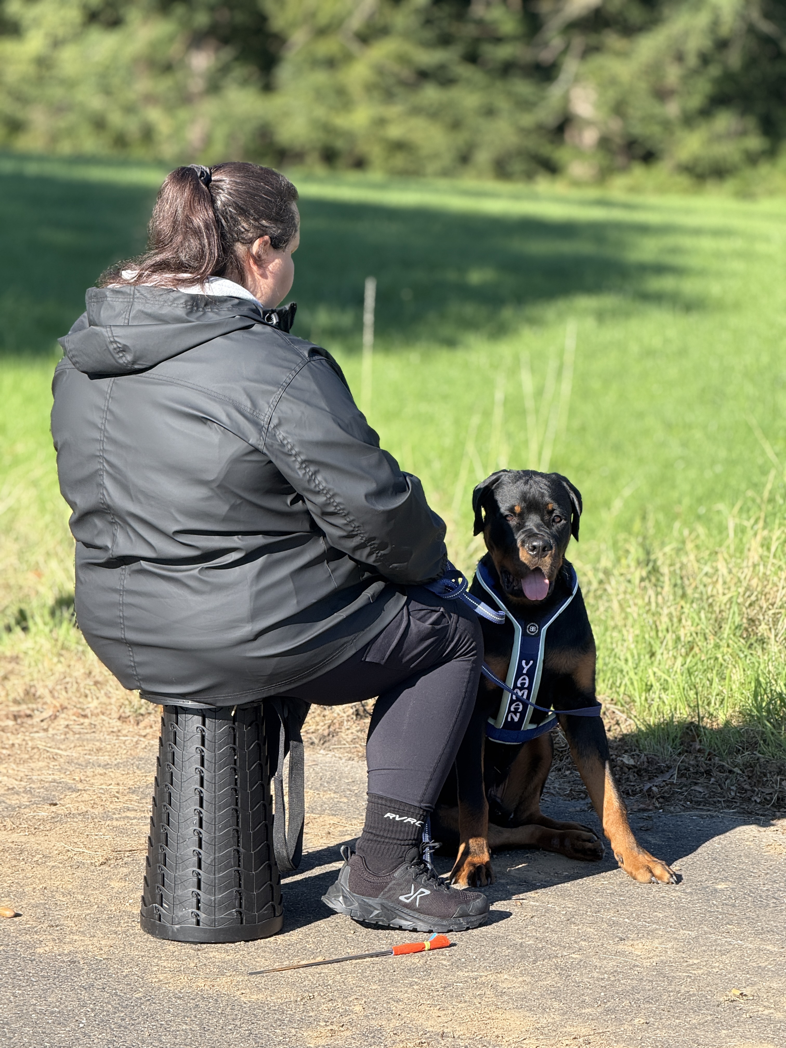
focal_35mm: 120
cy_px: 524
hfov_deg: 12.3
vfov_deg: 16.4
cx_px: 393
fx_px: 3633
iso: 64
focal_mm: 15.66
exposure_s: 1/591
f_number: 2.8
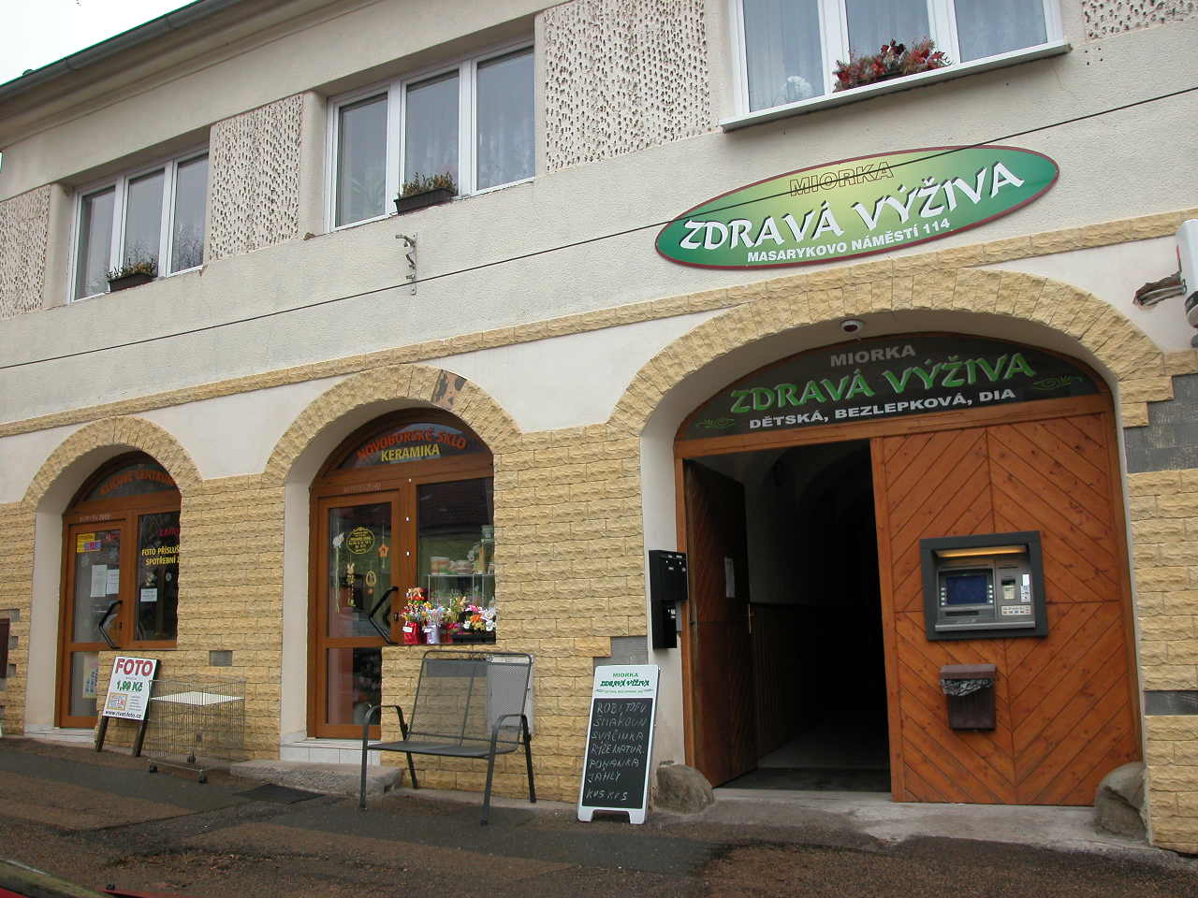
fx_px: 969
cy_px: 449
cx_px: 599
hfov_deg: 63.4
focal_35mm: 28
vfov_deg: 49.7
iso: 100
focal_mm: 7.1
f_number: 4.4
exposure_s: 1/211
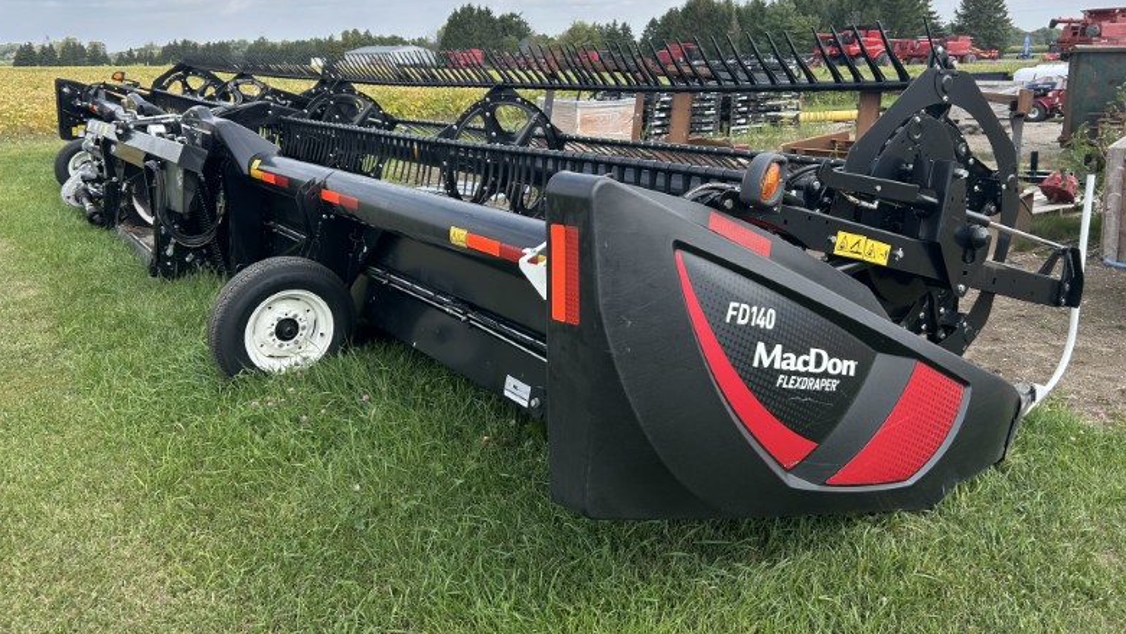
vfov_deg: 39.9
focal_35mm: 29
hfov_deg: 66.0
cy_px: 228
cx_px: 558
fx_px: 866
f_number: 1.5
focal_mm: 5.7
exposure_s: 1/2123
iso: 50
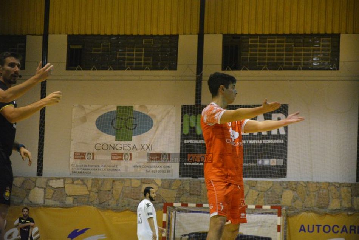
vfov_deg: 8.7
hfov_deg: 13.0
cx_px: 180
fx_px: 1572
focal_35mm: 158
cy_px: 120
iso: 6400
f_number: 5.6
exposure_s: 1/125
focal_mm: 105
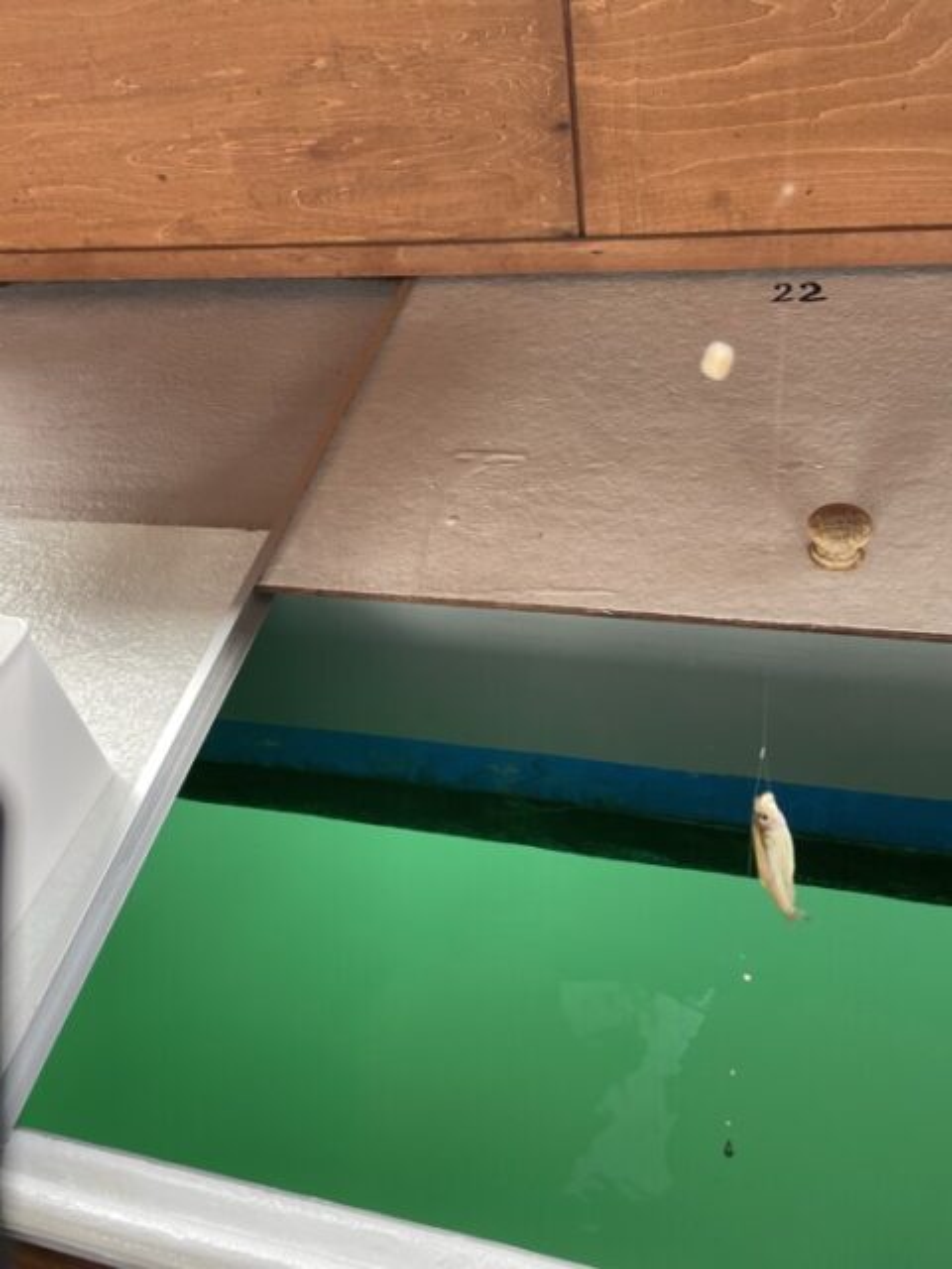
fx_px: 953
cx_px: 476
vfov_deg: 67.3
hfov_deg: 53.1
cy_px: 634
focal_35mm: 26
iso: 125
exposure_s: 1/95
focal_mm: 4.2
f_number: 1.6
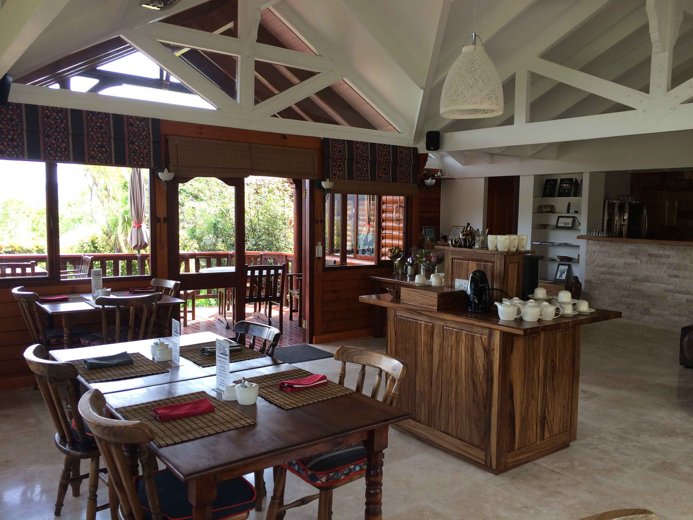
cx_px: 346
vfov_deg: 48.2
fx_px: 581
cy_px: 260
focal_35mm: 29
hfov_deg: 61.7
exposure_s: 1/105
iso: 32
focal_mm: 4.15
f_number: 2.2
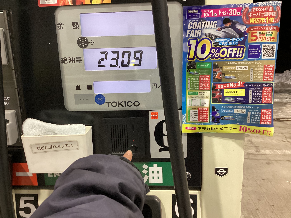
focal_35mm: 31
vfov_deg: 45.4
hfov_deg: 58.4
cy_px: 109
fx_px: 261
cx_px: 146
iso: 320
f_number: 2.4
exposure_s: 1/50
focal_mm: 3.3
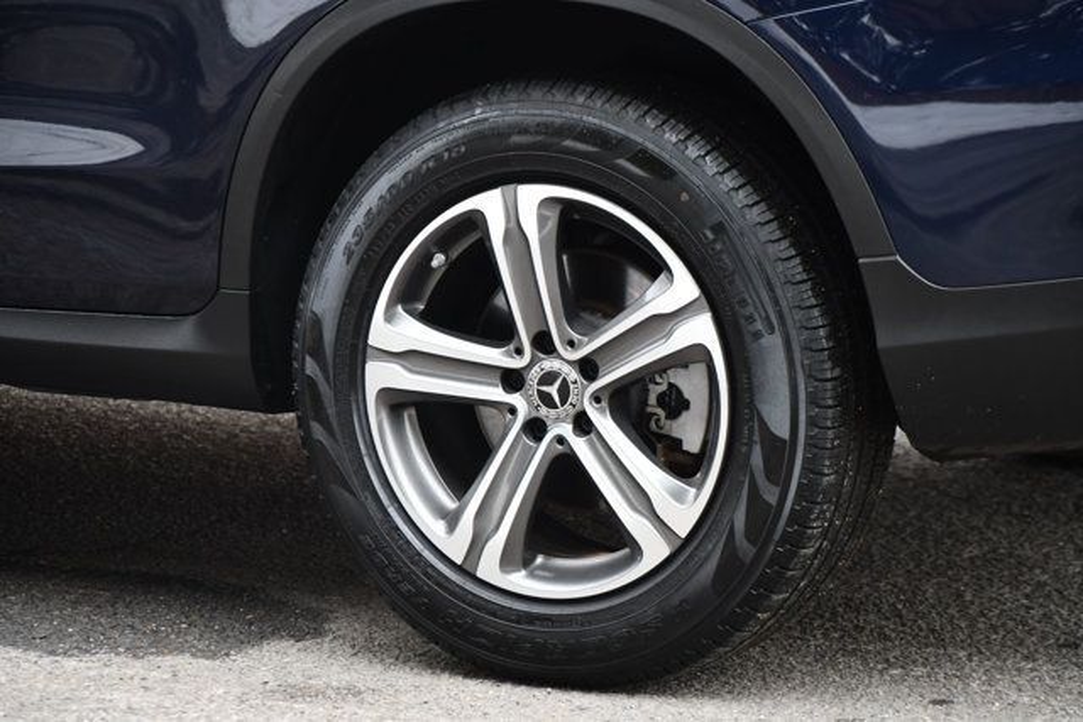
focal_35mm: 168
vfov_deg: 8.2
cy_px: 361
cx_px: 542
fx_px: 5055
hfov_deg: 12.2
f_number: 4.8
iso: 720
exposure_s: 1/250
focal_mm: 112
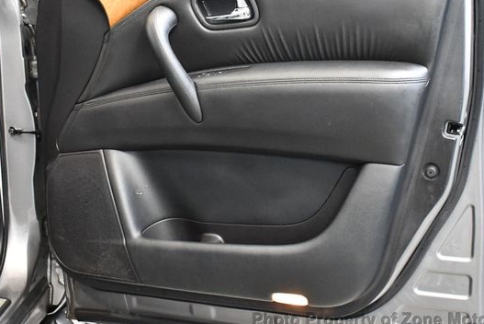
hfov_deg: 38.9
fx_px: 686
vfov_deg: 26.5
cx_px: 242
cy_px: 141
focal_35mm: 51
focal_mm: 21
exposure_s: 1/60
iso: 5000
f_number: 3.8
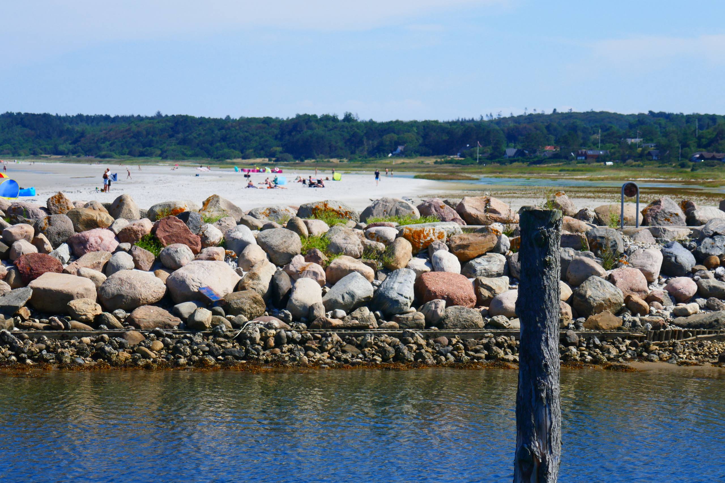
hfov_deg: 16.7
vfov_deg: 11.1
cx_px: 362
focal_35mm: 123
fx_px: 2477
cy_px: 242
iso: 200
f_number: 5.6
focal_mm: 44.9
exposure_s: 1/1300
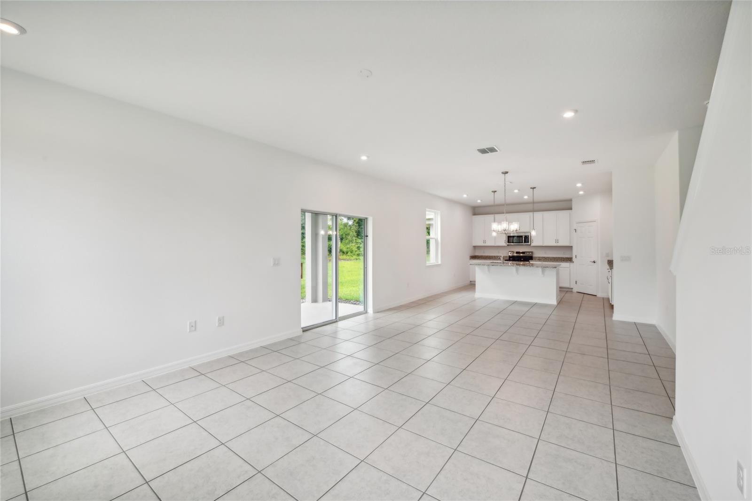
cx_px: 376
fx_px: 292
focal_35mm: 14
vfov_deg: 81.2
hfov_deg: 104.3
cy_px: 250
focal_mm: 14
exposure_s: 1/100
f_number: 8
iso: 400
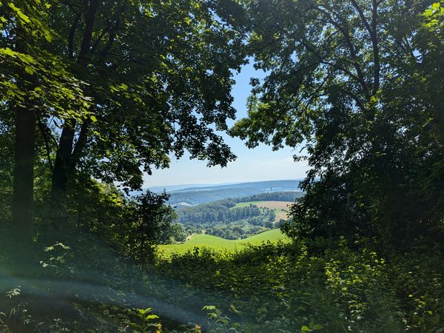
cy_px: 166
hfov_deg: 65.3
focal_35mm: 27
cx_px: 222
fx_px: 346
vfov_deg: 51.4
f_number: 1.73
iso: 54
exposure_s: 1/3891
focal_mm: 4.38
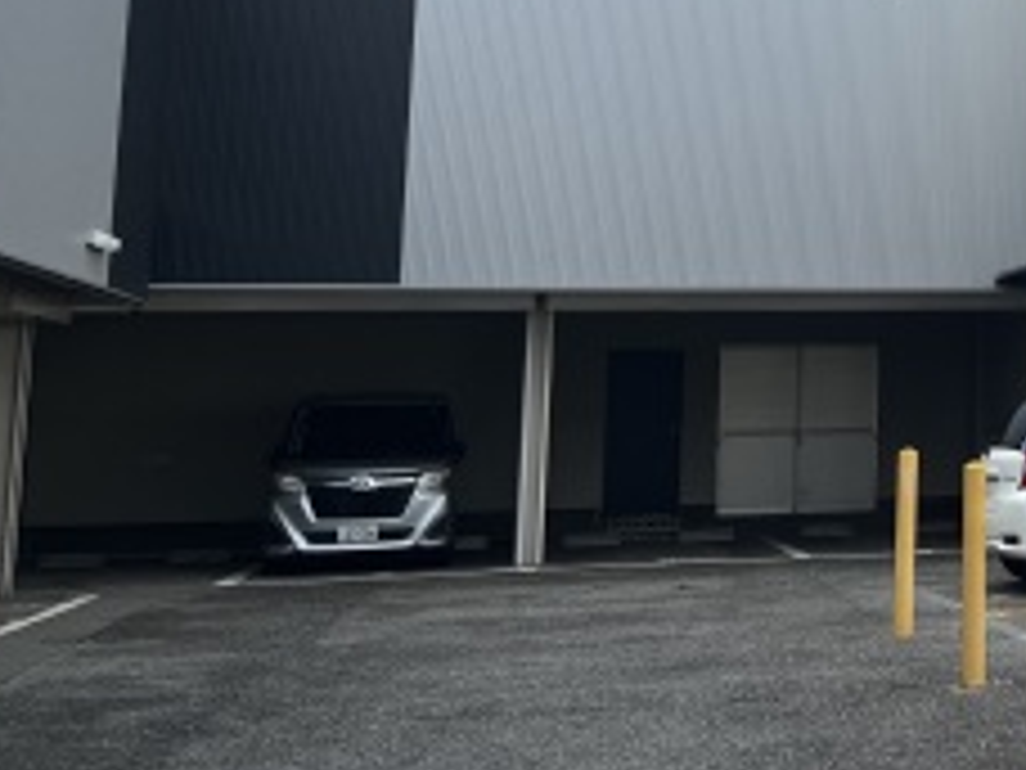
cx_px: 1300
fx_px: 2164
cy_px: 9
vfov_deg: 19.6
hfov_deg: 23.8
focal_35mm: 73
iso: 50
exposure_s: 1/2463
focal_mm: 5.1
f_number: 1.6
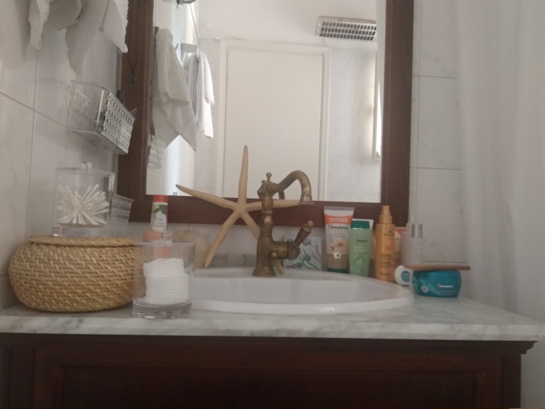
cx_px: 272
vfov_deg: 53.1
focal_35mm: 26
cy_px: 204
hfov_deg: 67.3
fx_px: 409
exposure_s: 1/17
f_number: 2.2
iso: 1250
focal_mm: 3.81
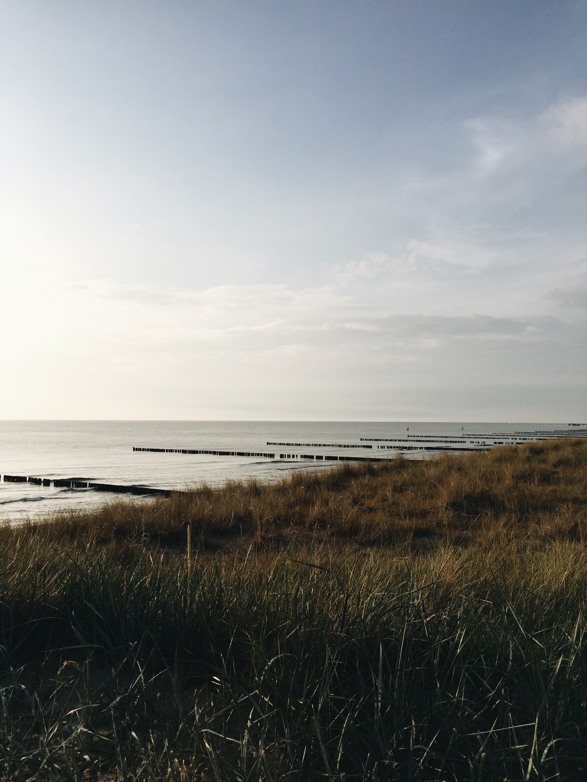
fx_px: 656
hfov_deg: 48.2
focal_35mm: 29
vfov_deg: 61.7
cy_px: 391
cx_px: 294
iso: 32
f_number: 2.2
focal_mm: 4.15
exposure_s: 1/2198
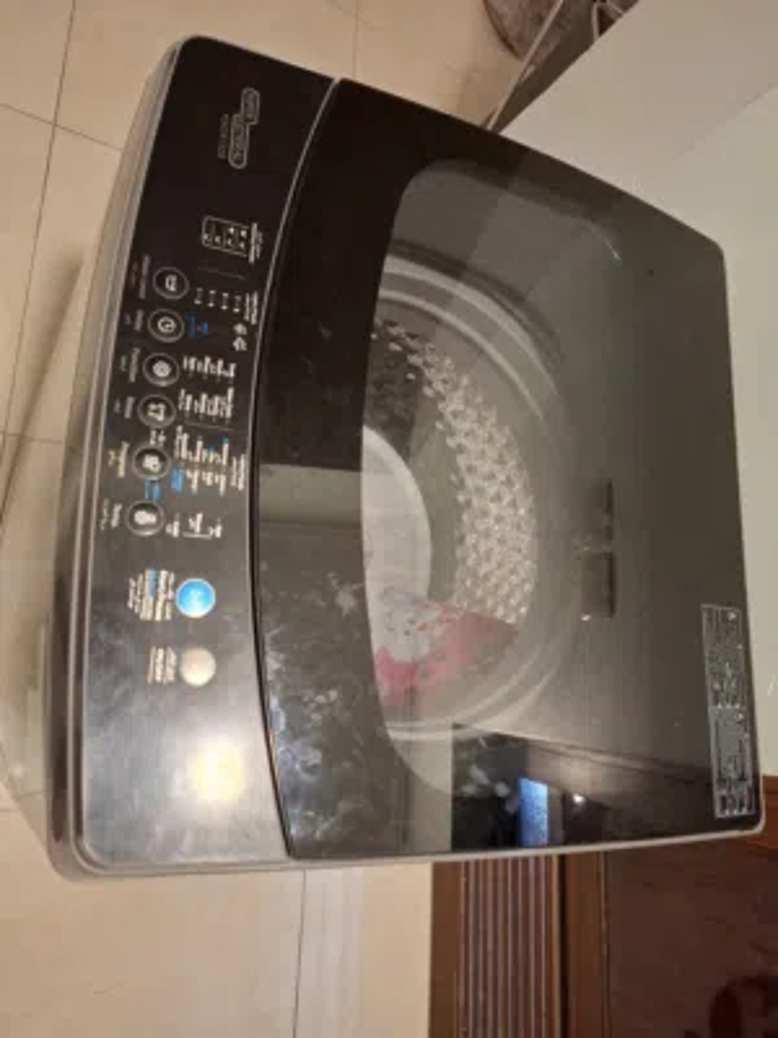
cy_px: 519
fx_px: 689
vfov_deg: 73.9
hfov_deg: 58.9
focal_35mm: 23
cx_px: 389
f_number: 1.8
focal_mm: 5.54
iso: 400
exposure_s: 1/33
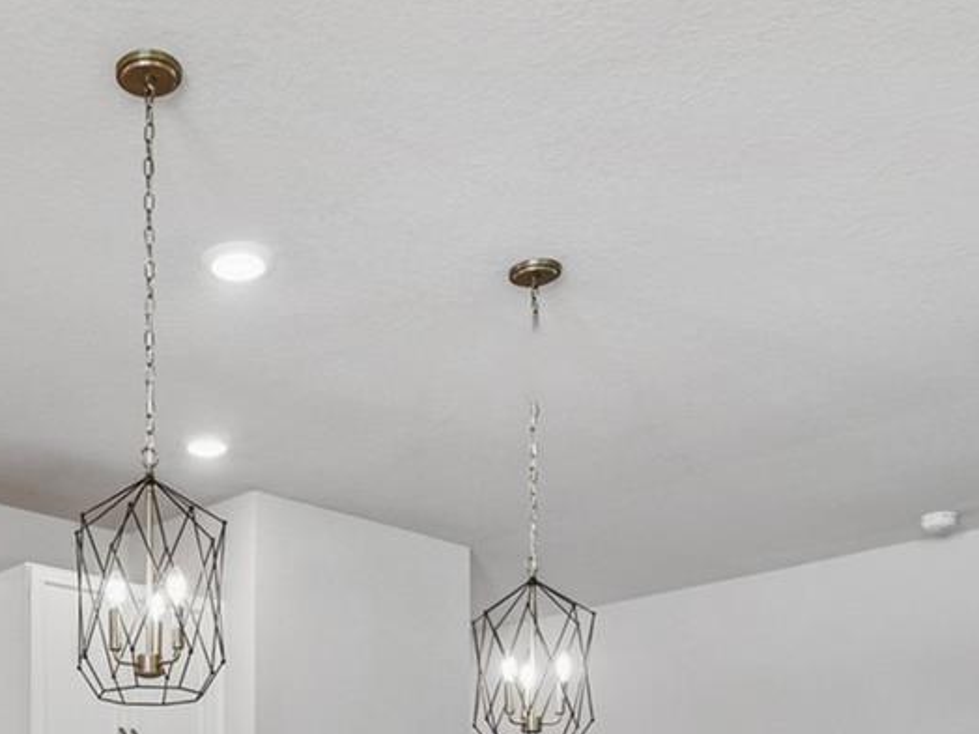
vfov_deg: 27.9
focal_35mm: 44
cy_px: 923
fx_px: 1244
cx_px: 219
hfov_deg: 41.4
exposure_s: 1/20
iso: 100
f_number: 7.1
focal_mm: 10
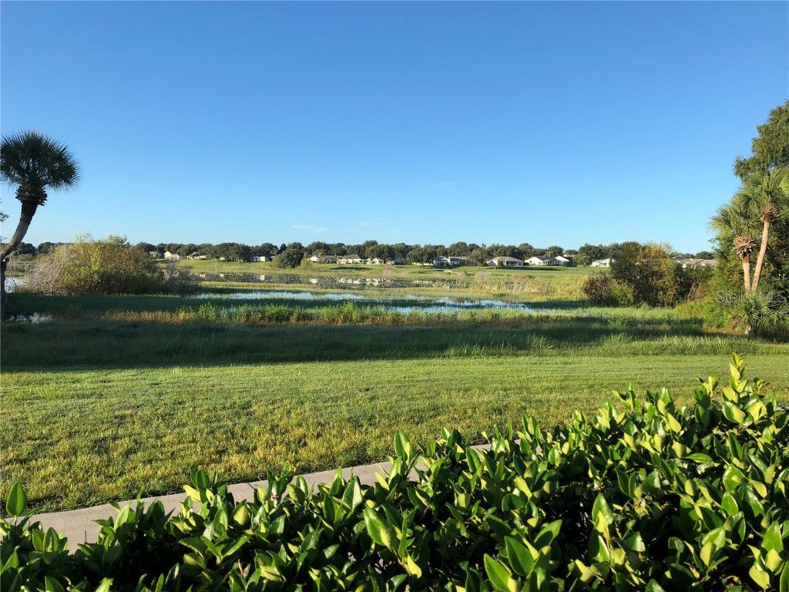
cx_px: 394
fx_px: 638
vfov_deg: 49.7
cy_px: 296
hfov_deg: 63.4
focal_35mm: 28
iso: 20
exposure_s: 1/1156
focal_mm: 3.99
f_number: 1.8
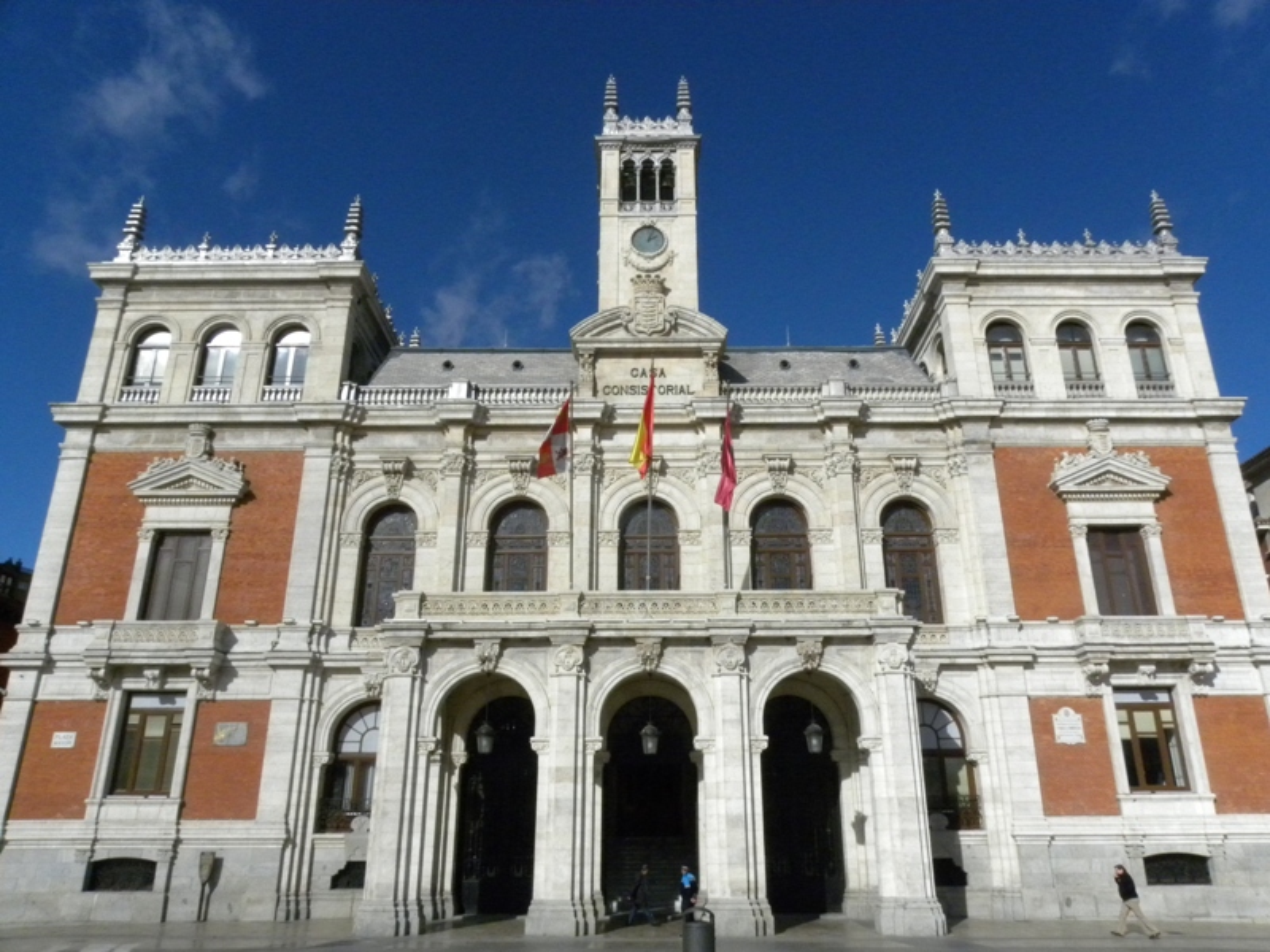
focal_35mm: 26
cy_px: 476
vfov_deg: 53.1
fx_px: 954
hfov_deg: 67.3
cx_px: 635
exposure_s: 1/2000
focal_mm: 4.6
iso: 400
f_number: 8
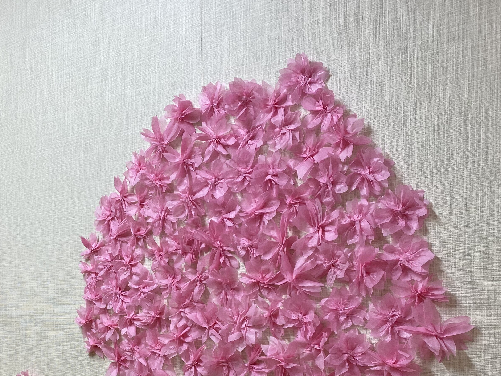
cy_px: 310
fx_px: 637
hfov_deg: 41.9
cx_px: 137
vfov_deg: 31.9
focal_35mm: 44
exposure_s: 1/60
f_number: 1.8
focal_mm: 4.2
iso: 64
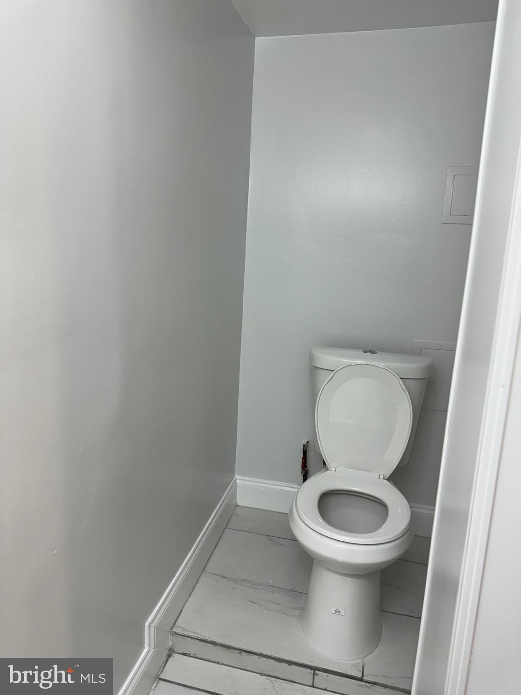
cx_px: 260
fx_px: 482
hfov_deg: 56.8
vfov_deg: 71.6
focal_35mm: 24
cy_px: 348
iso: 80
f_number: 1.78
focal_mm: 6.86
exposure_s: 1/120
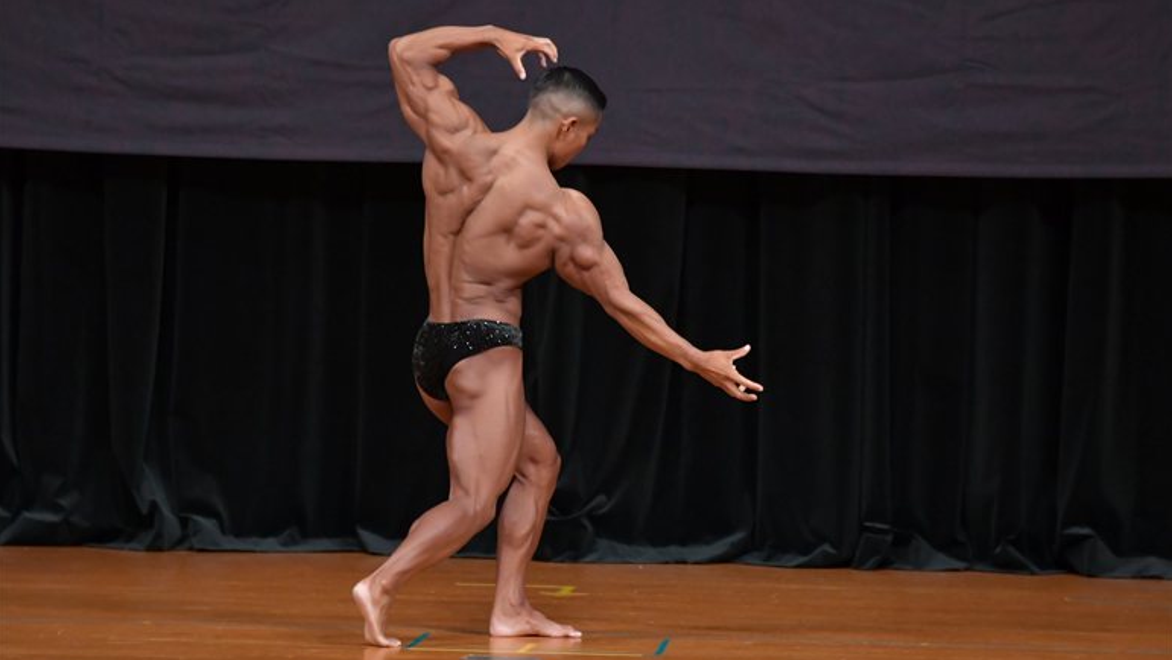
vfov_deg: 4.1
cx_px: 586
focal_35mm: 300
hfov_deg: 7.2
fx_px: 9325
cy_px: 316
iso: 4000
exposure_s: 1/400
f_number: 5.6
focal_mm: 190
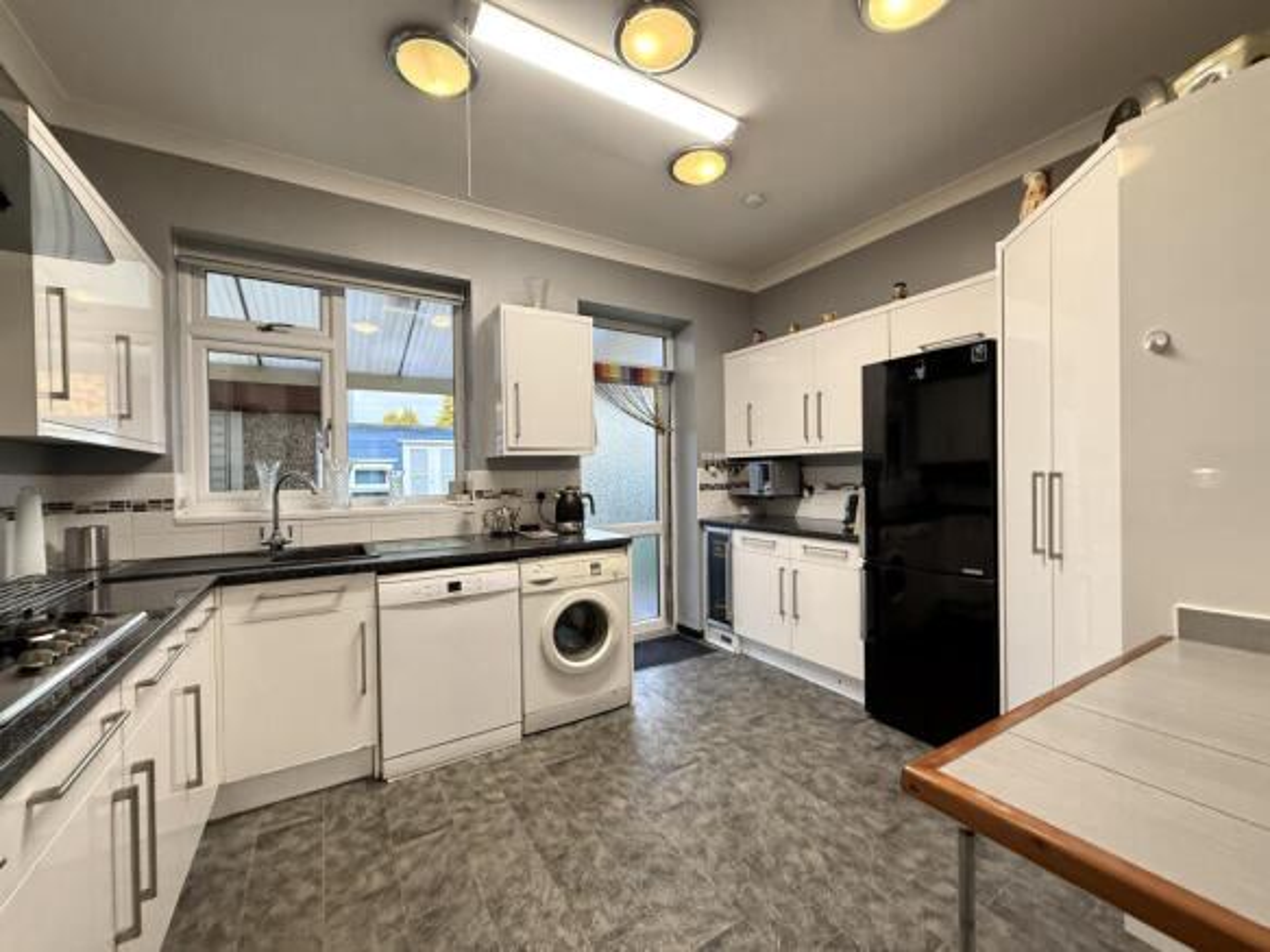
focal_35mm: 14
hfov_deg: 102.1
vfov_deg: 85.7
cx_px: 635
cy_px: 476
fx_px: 514
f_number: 2.2
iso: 640
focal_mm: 2.22
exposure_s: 1/100
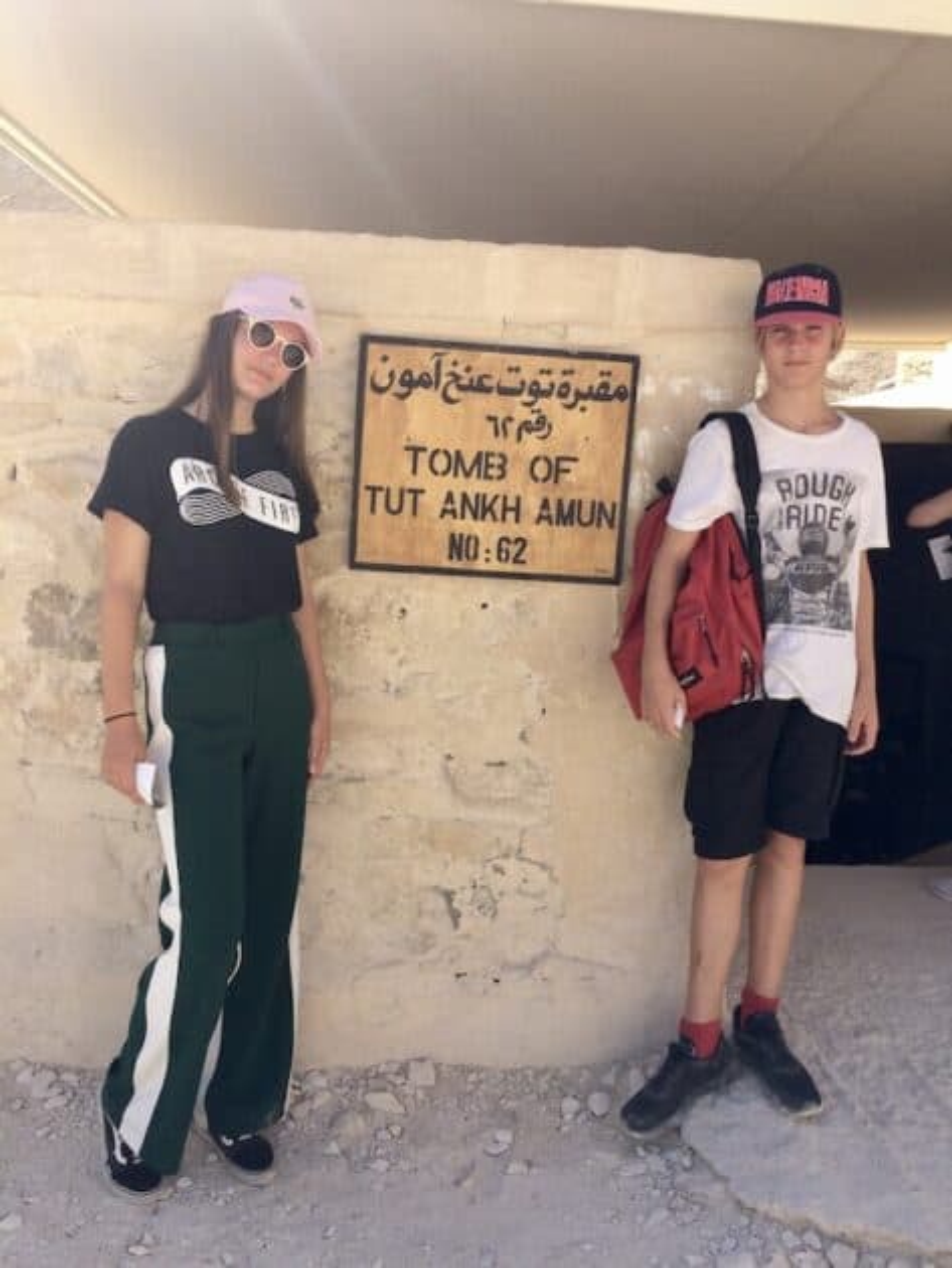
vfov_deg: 61.6
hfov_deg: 48.3
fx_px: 1063
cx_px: 476
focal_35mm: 29
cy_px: 634
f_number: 2.2
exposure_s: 1/1642
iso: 32
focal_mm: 4.15
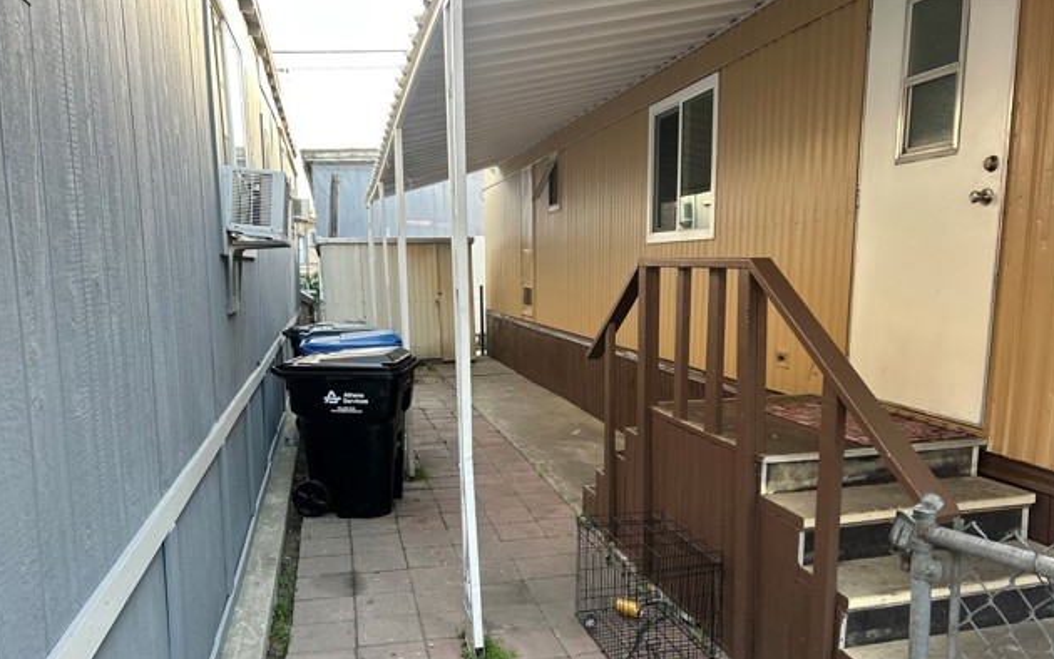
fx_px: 804
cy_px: 396
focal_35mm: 28
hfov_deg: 66.5
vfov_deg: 44.3
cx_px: 527
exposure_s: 1/121
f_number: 1.5
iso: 100
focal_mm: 5.7
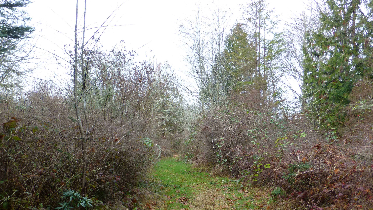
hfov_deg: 66.0
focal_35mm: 29
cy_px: 153
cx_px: 194
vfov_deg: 39.3
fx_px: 287
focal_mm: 4.3
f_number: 3.3
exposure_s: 1/100
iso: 100
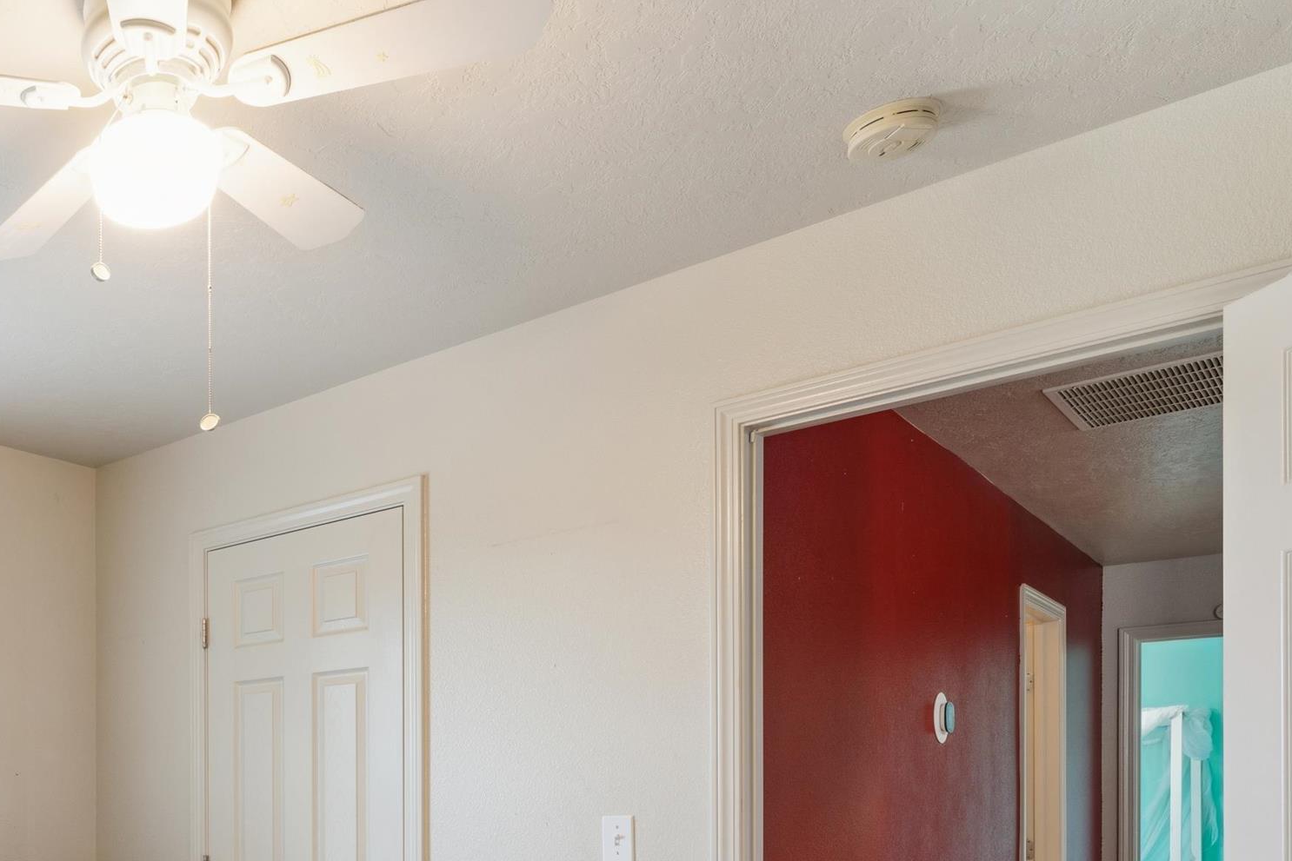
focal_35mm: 32
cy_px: 819
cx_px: 35
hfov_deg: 49.3
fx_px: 1150
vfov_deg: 37.6
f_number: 13
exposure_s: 1/1.67
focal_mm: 15.5
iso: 400
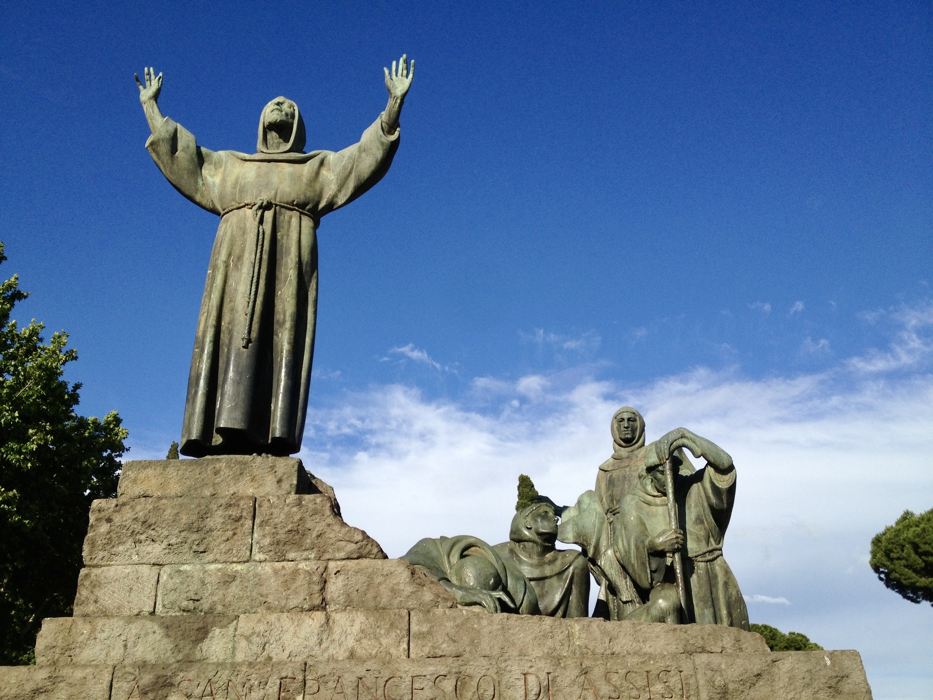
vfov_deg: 40.7
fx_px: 943
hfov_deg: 52.6
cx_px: 466
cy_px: 350
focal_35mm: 35
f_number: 2.4
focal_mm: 4.28
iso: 50
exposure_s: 1/1972
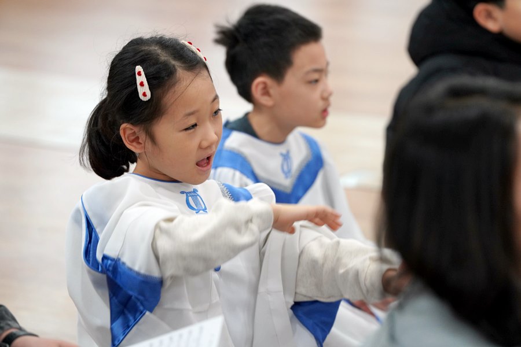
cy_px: 174
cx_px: 260
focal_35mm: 200
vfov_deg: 6.9
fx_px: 2894
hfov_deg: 10.3
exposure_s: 1/250
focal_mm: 200
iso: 2000
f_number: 4
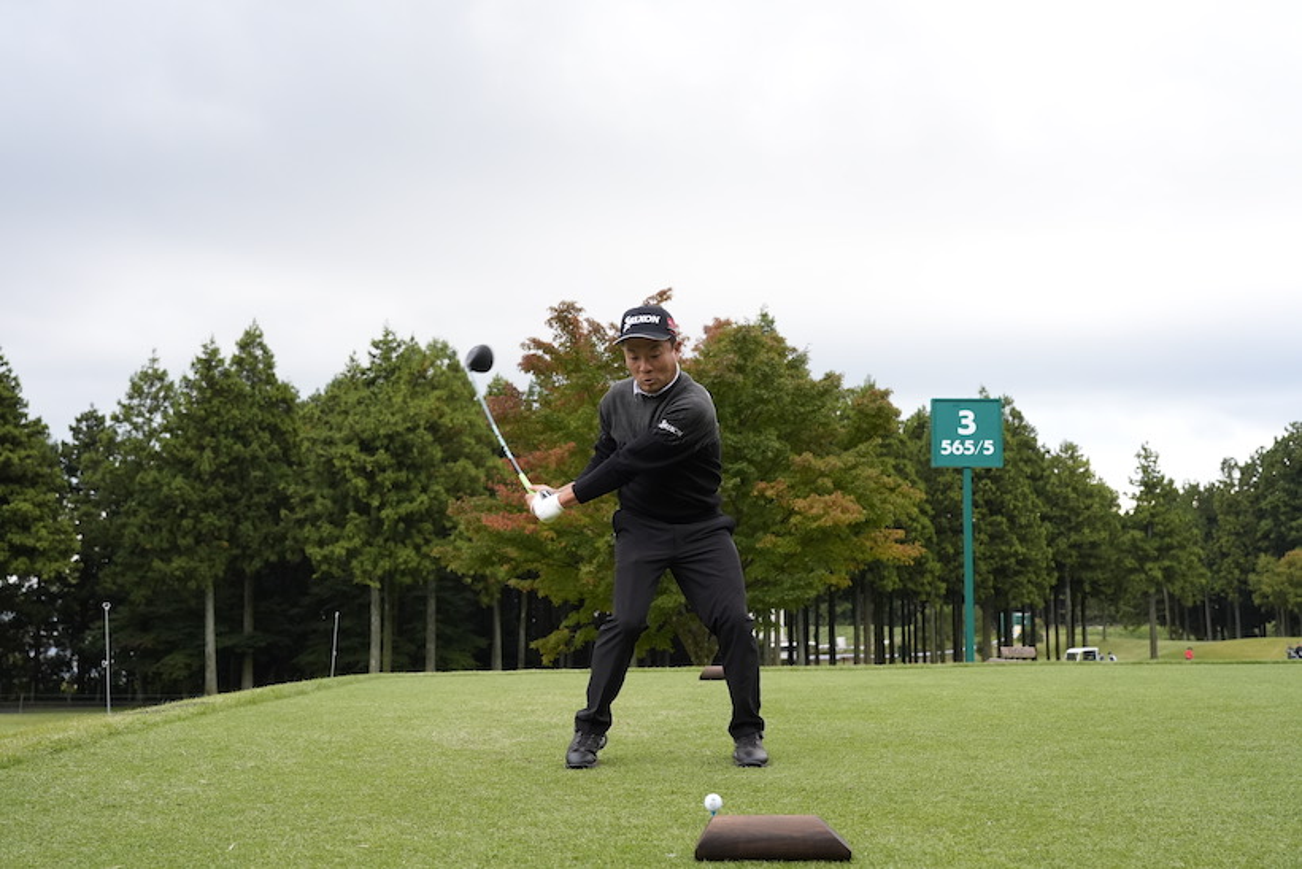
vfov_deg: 38.9
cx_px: 651
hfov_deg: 55.8
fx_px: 1230
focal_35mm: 34
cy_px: 434
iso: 1600
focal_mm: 34
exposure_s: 1/1250
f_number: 4.5
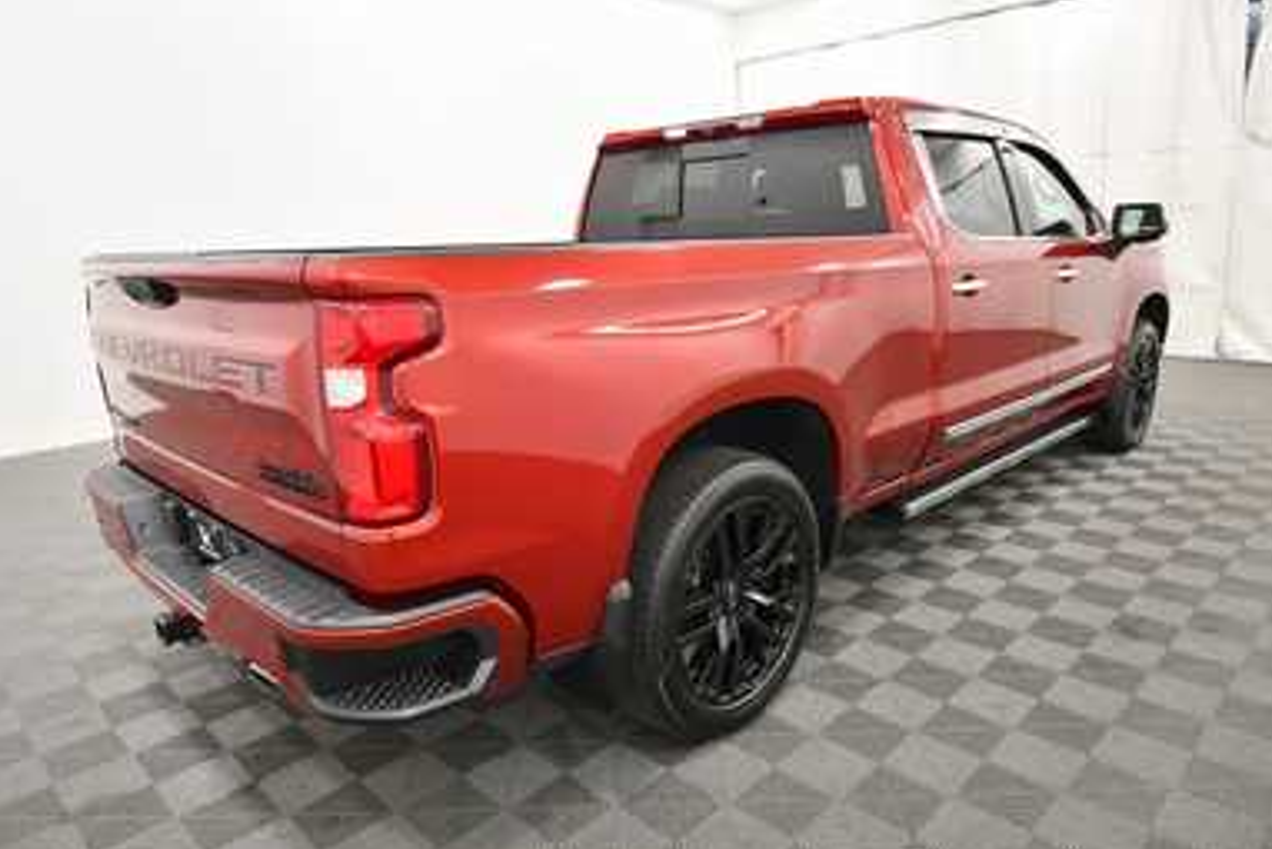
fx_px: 778
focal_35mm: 22
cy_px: 434
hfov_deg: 78.6
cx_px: 633
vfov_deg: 57.3
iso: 1600
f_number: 5
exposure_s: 1/125
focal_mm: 14
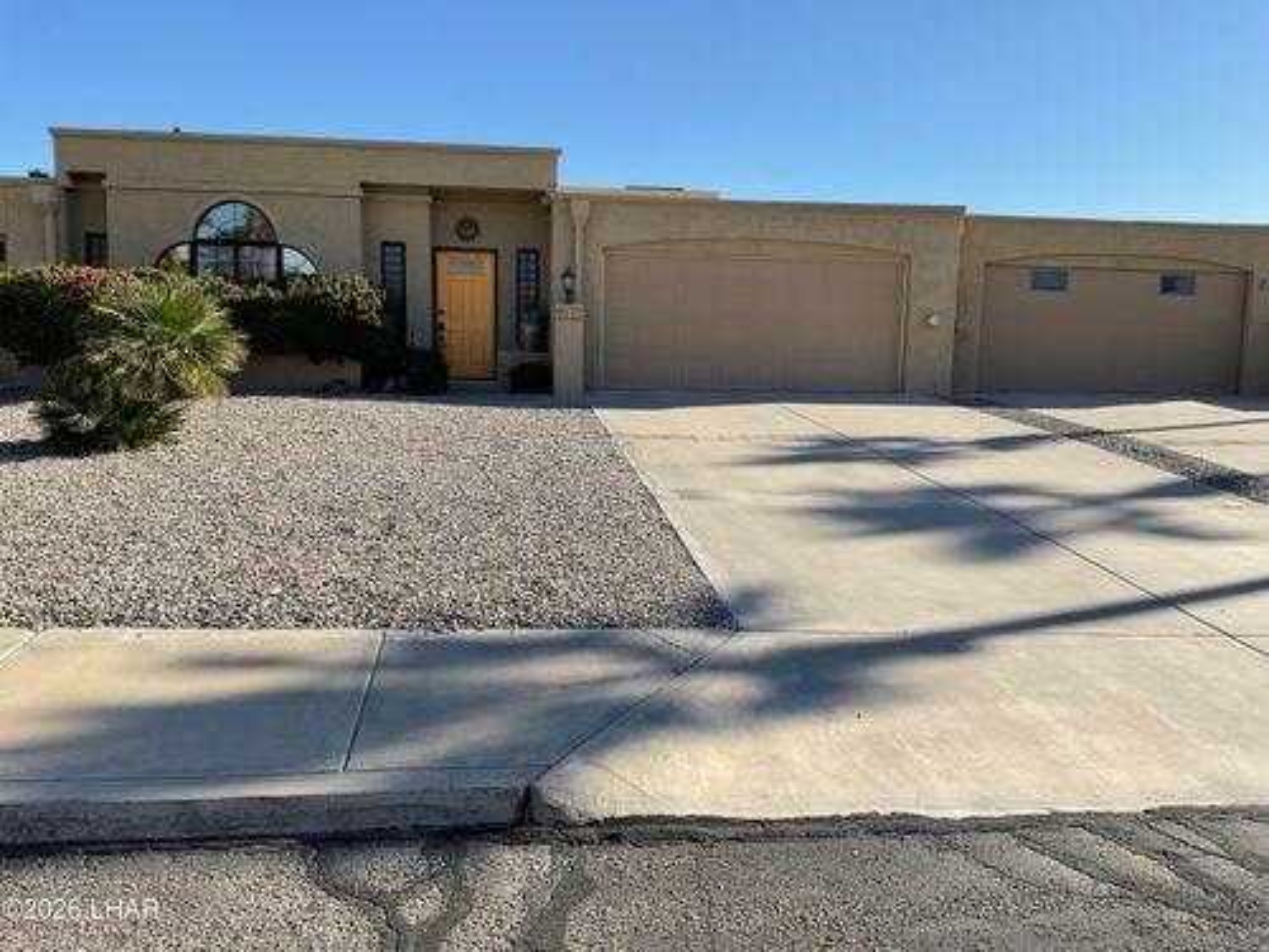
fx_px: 1063
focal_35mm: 29
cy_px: 476
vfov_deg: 48.2
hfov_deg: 61.7
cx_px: 634
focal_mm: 3
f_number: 1.8
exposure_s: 1/1848
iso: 16
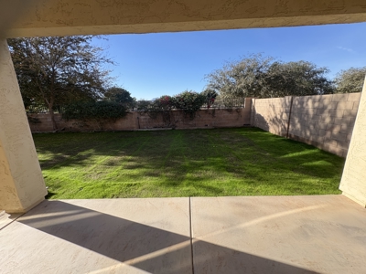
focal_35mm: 14
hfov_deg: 102.1
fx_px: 148
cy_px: 137
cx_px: 183
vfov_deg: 85.7
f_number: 2.2
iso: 64
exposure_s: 1/541
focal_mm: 2.22
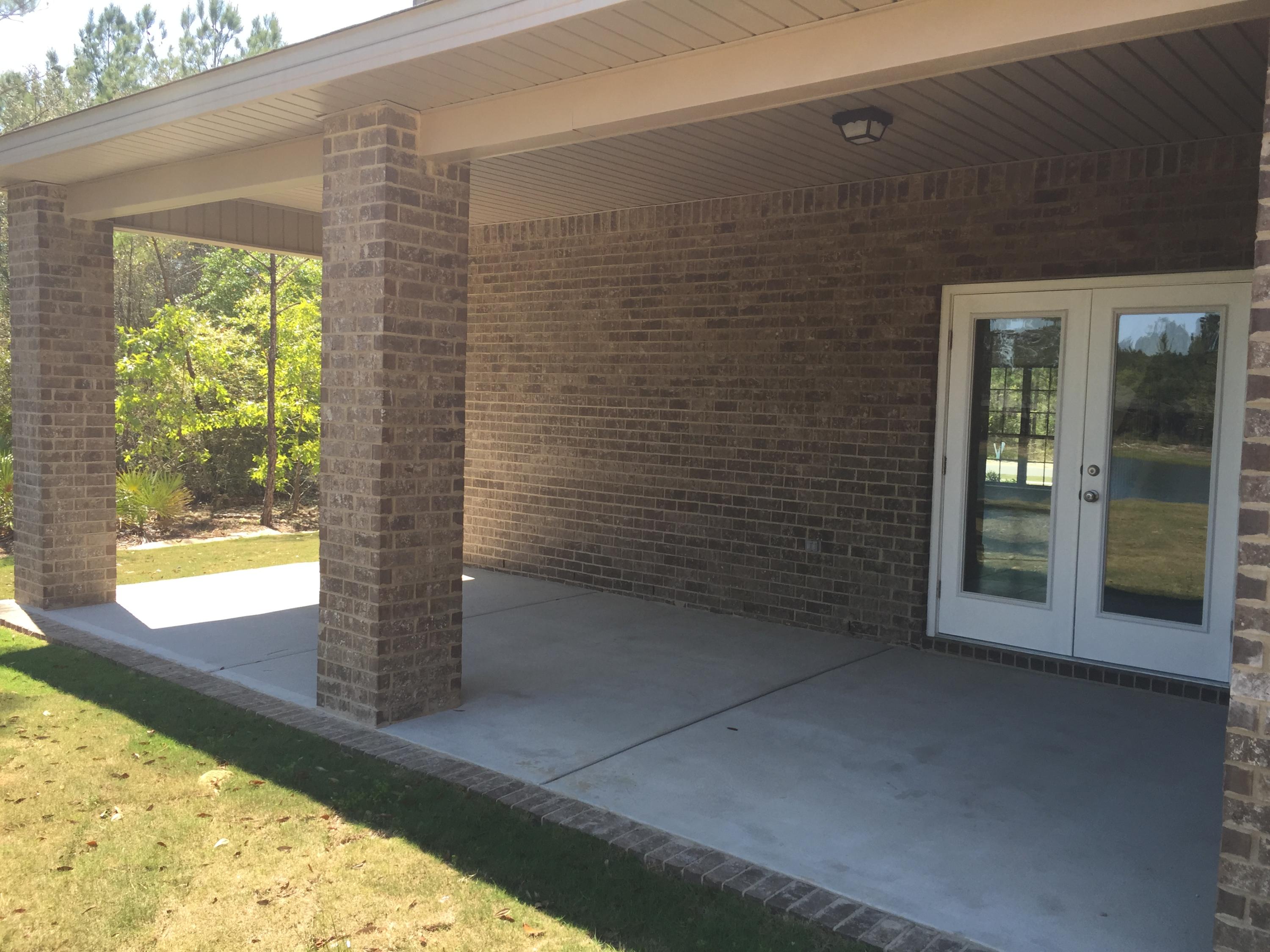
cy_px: 476
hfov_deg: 61.7
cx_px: 635
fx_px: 1064
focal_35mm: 29
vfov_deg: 48.2
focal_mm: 4.15
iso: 32
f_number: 2.2
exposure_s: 1/482
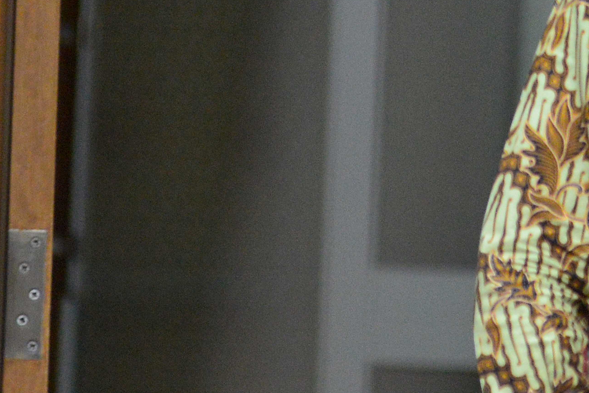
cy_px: -1
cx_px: 557
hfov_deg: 4.8
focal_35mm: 431
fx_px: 7054
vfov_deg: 3.2
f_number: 4
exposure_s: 1/160
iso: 2500
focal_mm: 185
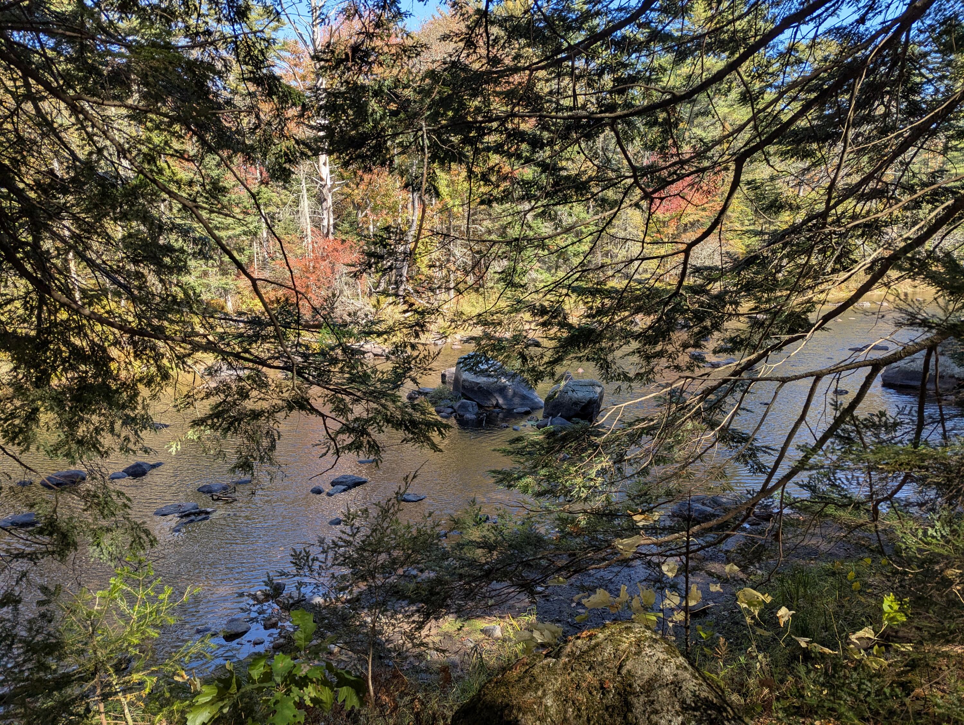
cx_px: 482
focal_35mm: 24
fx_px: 669
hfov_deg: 71.5
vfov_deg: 56.9
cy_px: 362
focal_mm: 6.81
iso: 41
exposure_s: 1/472
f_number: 1.85
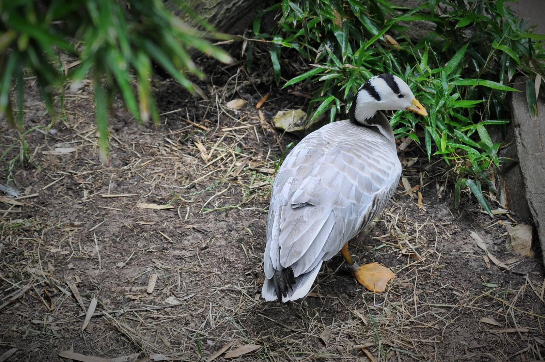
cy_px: 181
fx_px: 1769
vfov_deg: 11.7
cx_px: 272
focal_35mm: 117
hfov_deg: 17.5
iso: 400
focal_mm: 78
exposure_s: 1/320
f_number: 4.5
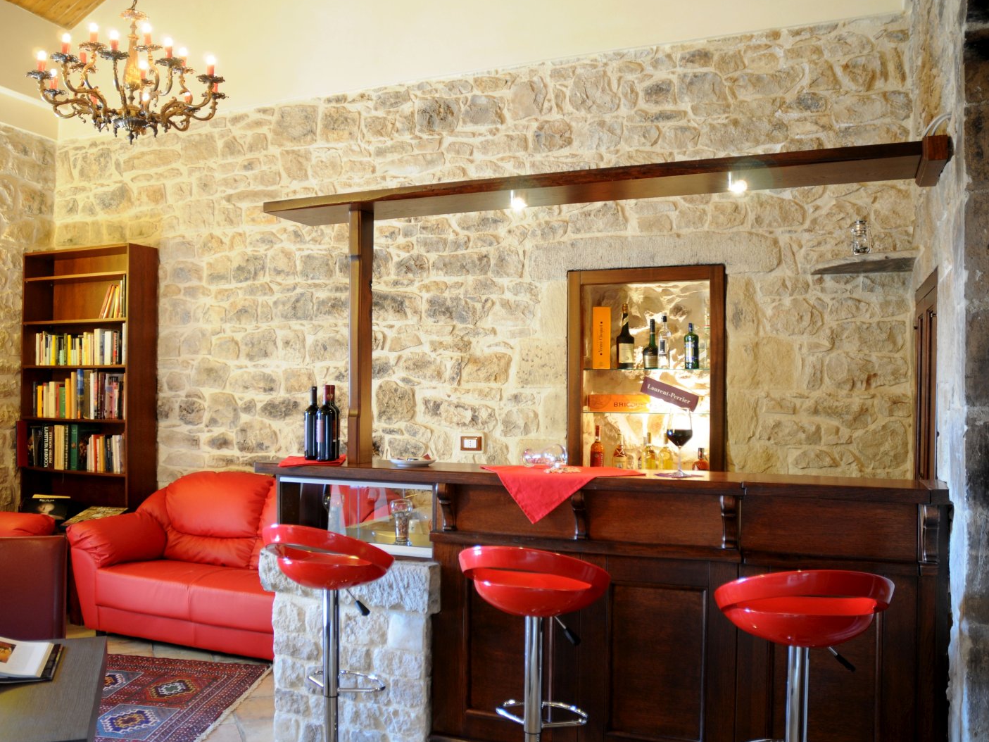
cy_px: 370
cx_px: 437
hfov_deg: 59.8
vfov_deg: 46.8
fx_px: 857
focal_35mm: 30
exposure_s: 1/5
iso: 200
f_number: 3.5
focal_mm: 18
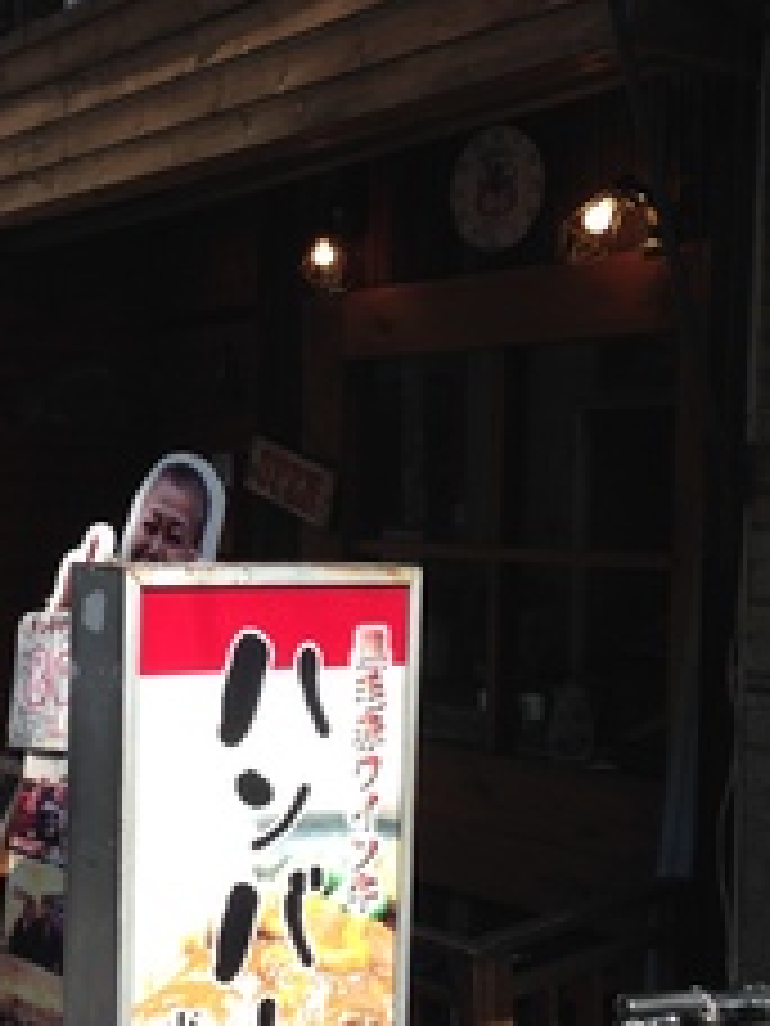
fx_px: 1720
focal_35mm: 58
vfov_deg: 33.1
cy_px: 630
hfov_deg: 25.1
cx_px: 243
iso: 50
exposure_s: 1/678
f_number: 2.4
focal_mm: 4.12
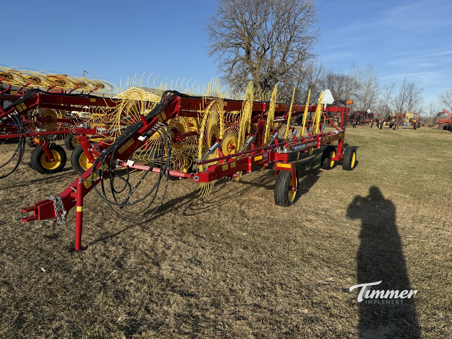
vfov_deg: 56.8
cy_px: 170
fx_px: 313
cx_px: 226
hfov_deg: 71.6
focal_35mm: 24
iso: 80
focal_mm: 6.76
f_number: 1.78
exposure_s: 1/3145
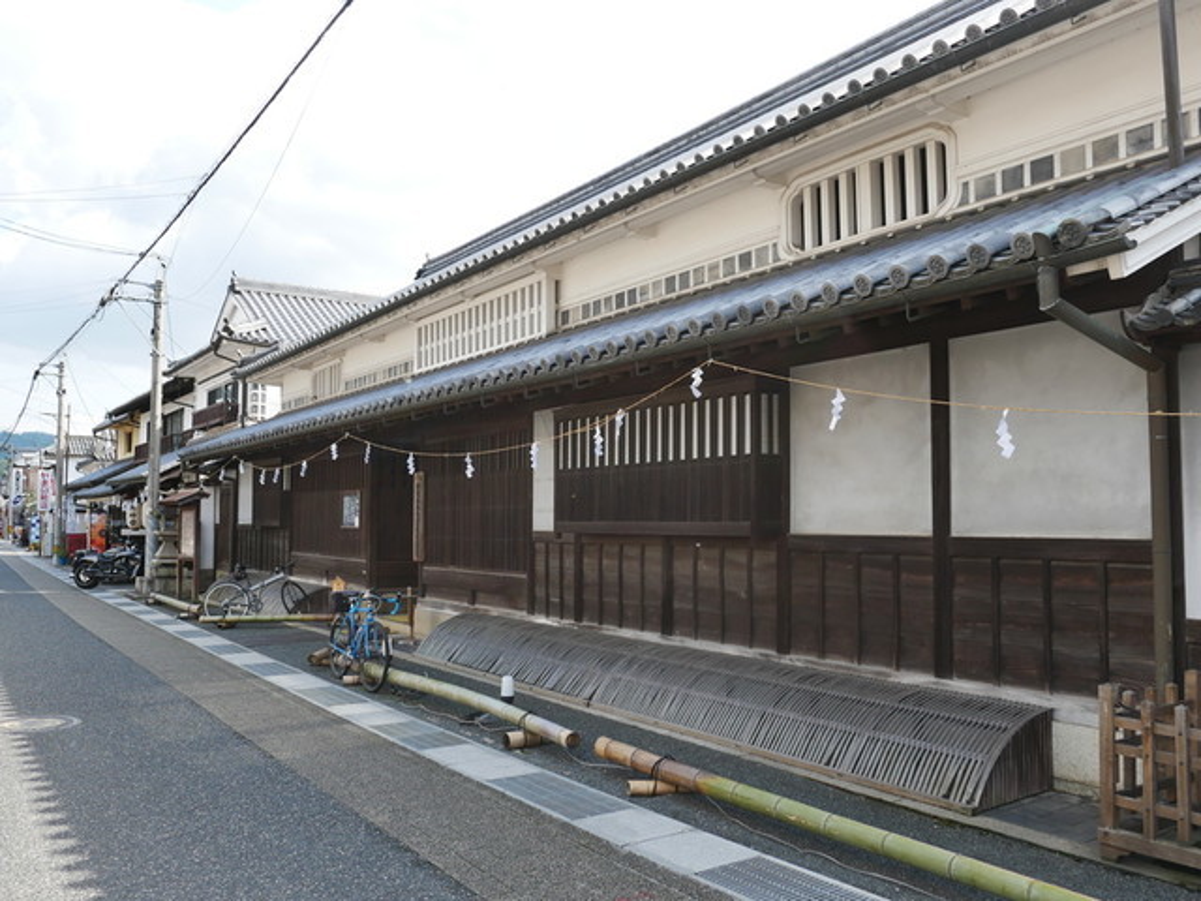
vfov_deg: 49.7
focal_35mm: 28
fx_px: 971
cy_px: 450
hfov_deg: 63.4
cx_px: 600
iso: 200
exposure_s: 1/400
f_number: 4.5
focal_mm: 14
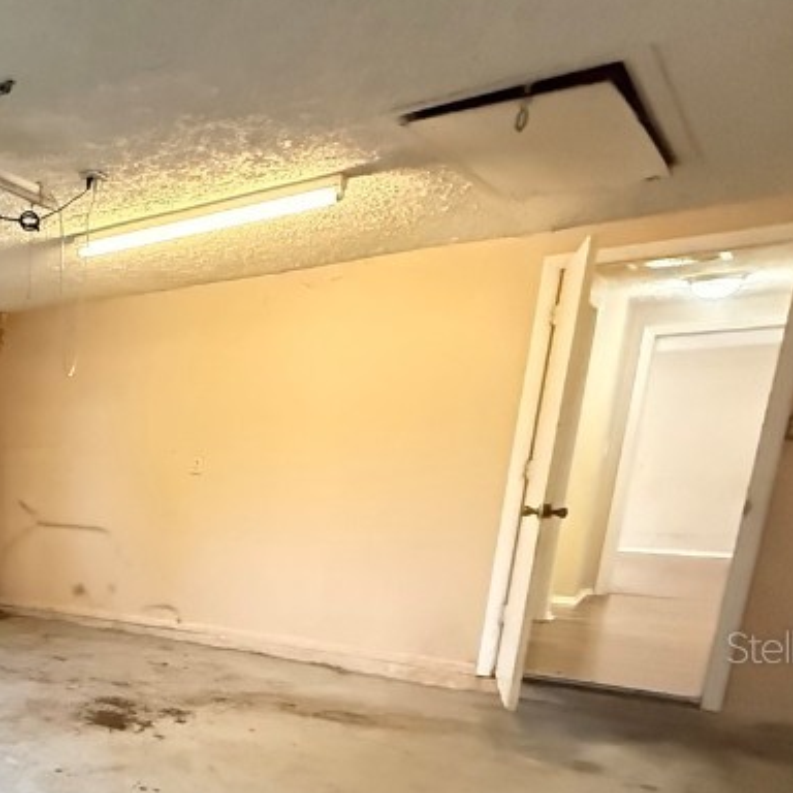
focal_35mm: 33
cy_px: 646
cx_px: -136
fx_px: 855
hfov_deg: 38.3
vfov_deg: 46.8
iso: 1250
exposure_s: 1/60
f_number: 2.2
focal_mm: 2.22
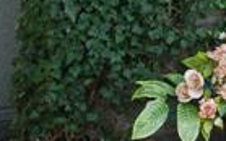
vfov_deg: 5.7
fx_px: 1411
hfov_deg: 9.1
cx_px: 223
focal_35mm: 229
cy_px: 9
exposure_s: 1/80
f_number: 8
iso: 500
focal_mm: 26
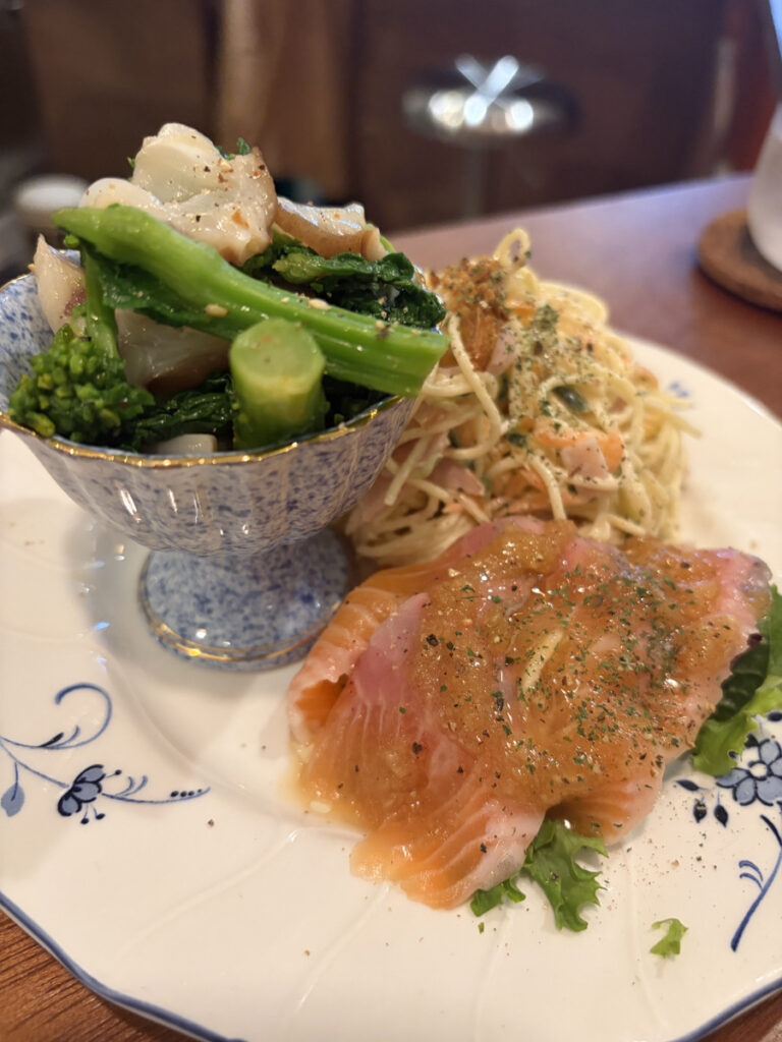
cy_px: 521
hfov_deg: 53.1
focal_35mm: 26
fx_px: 783
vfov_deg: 67.3
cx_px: 391
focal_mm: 5.96
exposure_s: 1/60
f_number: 1.6
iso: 320
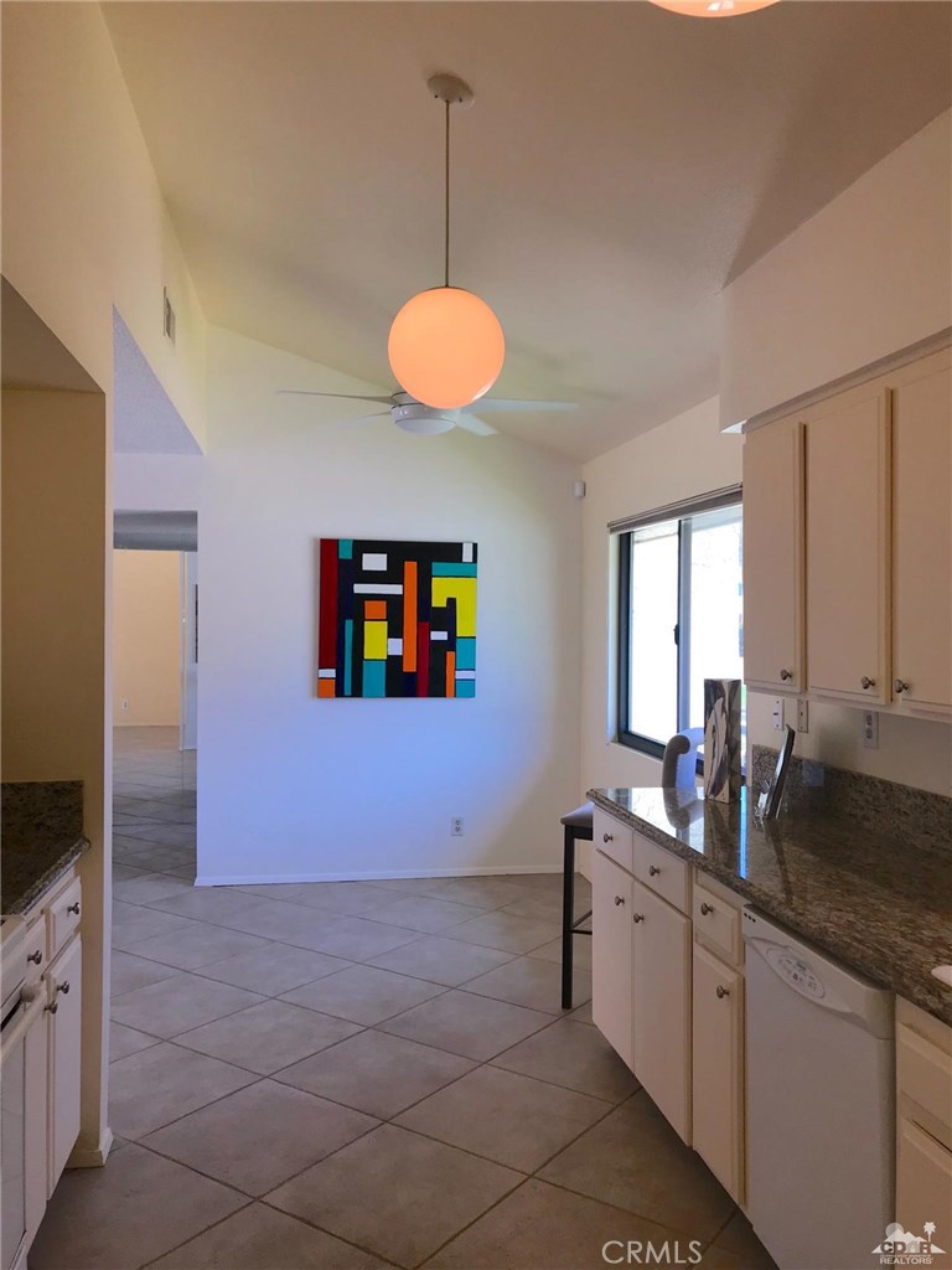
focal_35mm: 28
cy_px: 635
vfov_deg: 63.4
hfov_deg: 49.7
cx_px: 476
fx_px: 1027
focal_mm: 3.99
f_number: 1.8
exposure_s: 1/110
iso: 20
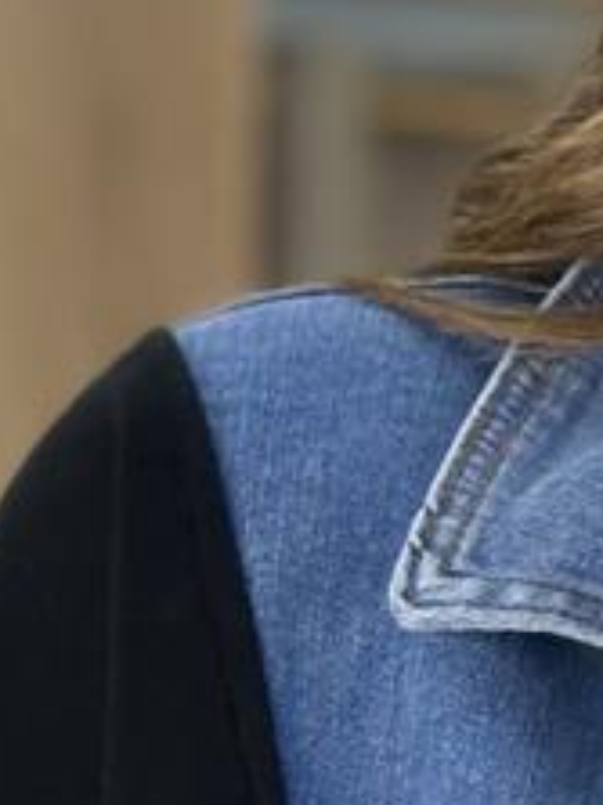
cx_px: 1275
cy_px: 2440
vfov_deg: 5.4
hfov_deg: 4.2
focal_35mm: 345
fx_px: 8021
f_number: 1.78
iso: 80
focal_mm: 6.86
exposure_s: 1/100
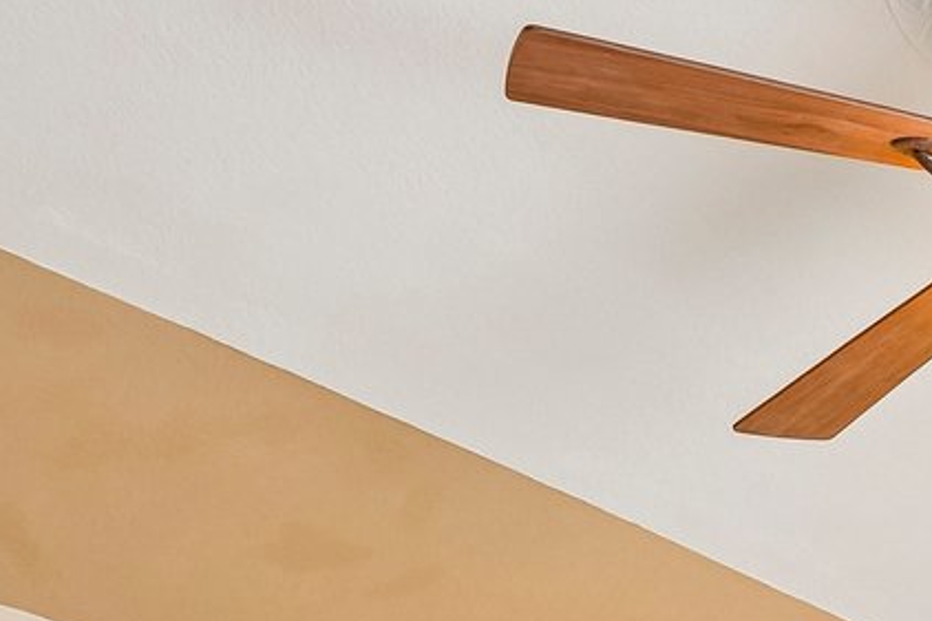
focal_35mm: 68
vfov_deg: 14.9
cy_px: 1362
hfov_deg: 27.9
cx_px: 936
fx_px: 1760
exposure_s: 1/15
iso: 640
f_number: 8
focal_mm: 14
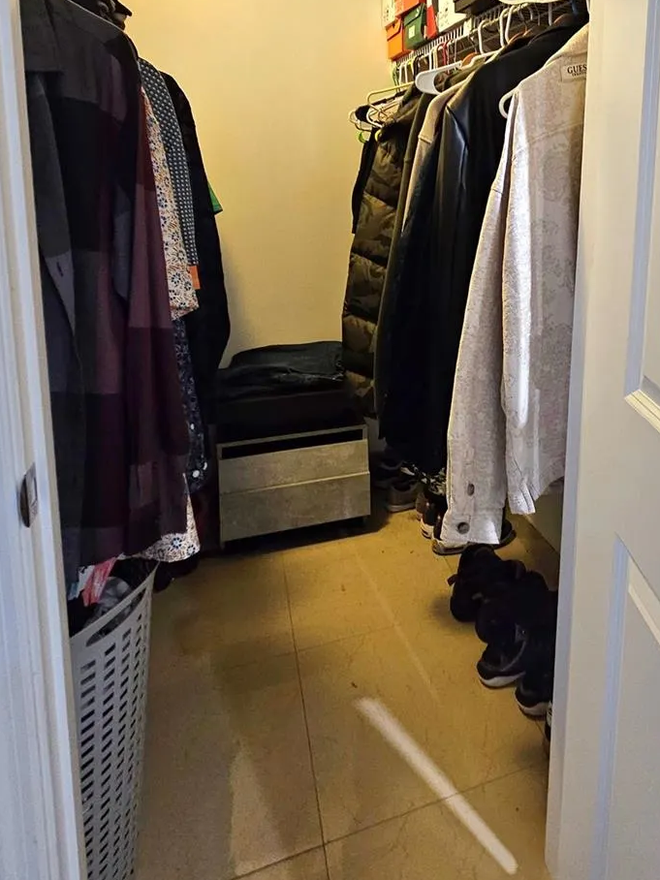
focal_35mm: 22
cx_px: 471
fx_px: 559
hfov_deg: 58.8
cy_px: 251
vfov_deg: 72.5
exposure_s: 1/30
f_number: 2.2
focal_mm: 2.2
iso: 400
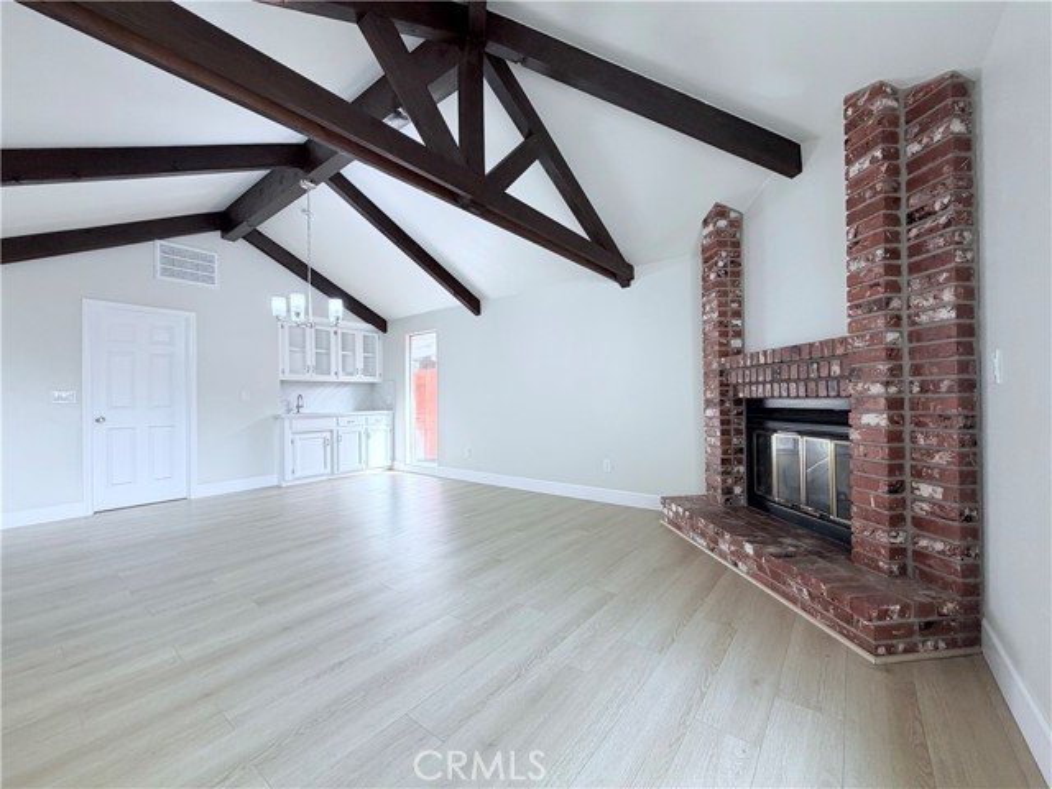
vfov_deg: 85.7
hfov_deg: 102.1
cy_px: 394
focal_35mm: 14
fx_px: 425
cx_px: 526
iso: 100
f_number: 2.2
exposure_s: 1/120
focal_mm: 2.22
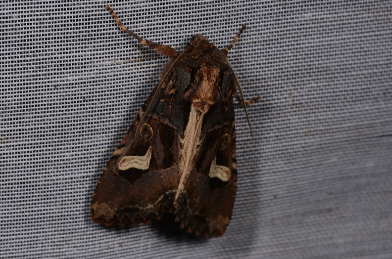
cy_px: 130
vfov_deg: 10.7
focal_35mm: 128
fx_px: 1385
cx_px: 196
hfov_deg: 16.1
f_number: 22
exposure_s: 1/60
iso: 100
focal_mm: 85
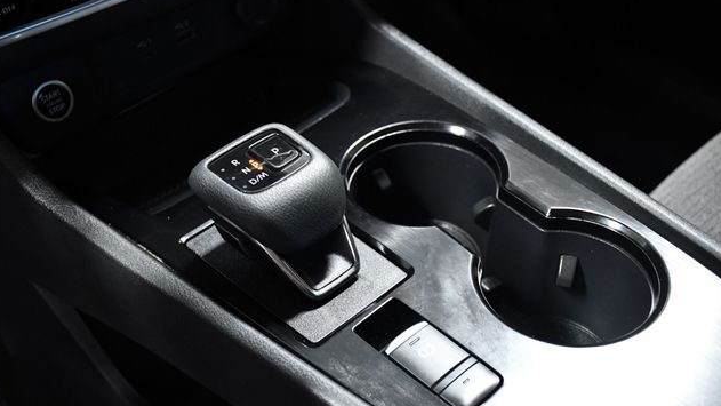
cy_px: 238
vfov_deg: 23.5
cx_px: 358
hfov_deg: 40.6
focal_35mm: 51
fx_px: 975
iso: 2500
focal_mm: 32
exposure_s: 1/60
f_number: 4
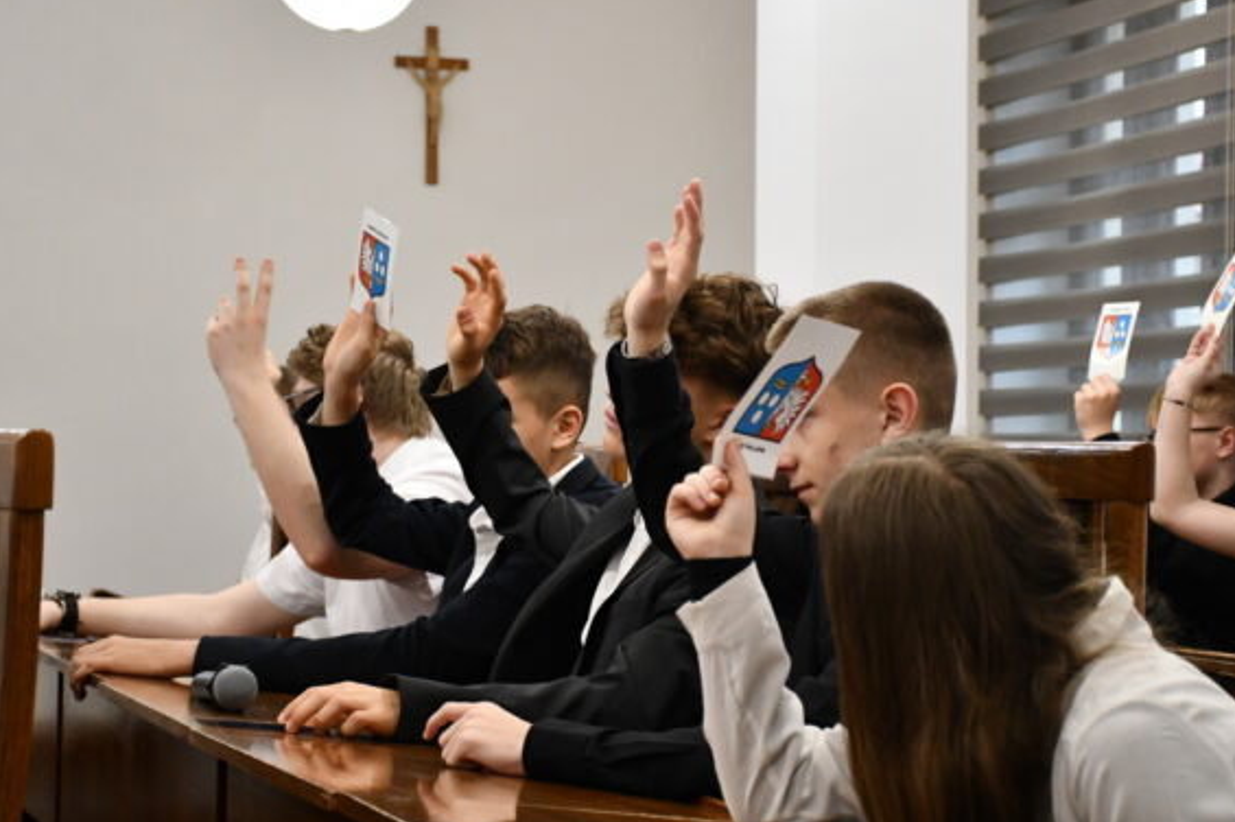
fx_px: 3051
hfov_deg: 22.9
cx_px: 706
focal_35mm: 89
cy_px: 450
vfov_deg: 15.3
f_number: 4.5
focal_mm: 45
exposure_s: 1/125
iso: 2800
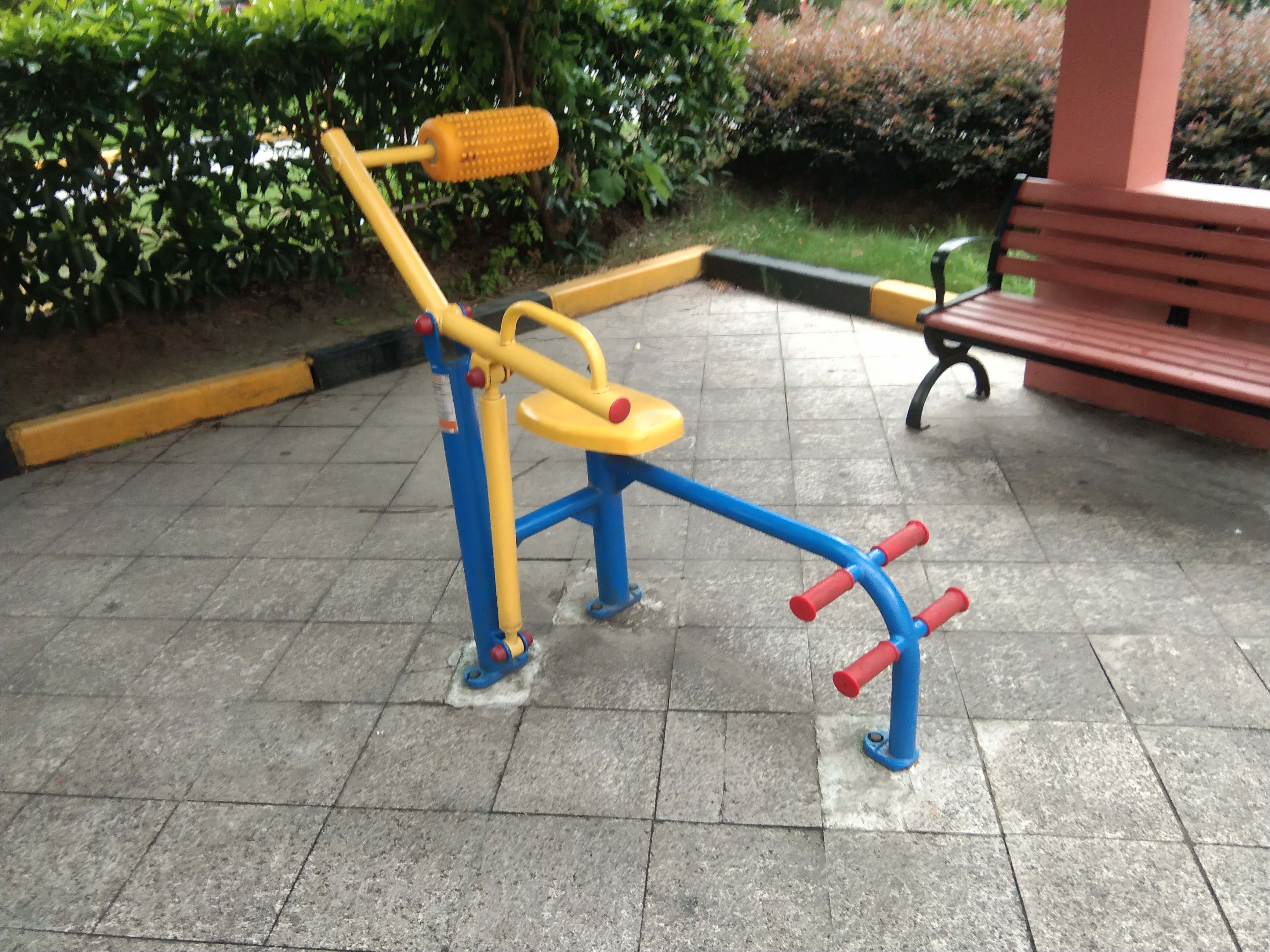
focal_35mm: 31
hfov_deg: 58.4
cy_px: 476
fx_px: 1137
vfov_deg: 45.4
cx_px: 635
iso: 125
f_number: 2.2
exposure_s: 1/50
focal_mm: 3.69
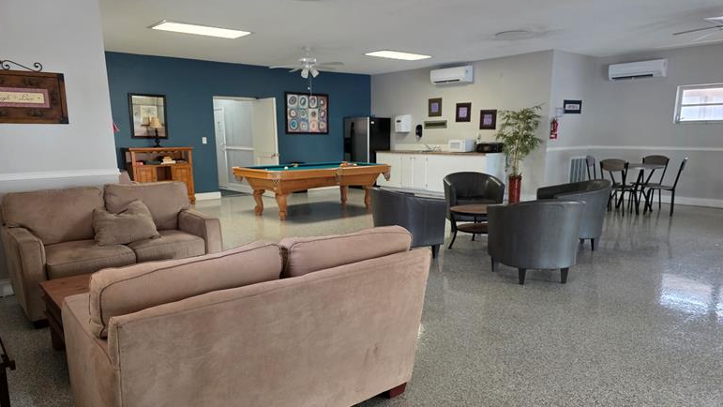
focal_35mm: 26
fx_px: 499
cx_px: 369
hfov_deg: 71.9
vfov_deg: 44.2
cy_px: 238
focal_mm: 6.3
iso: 640
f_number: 1.7
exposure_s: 1/120
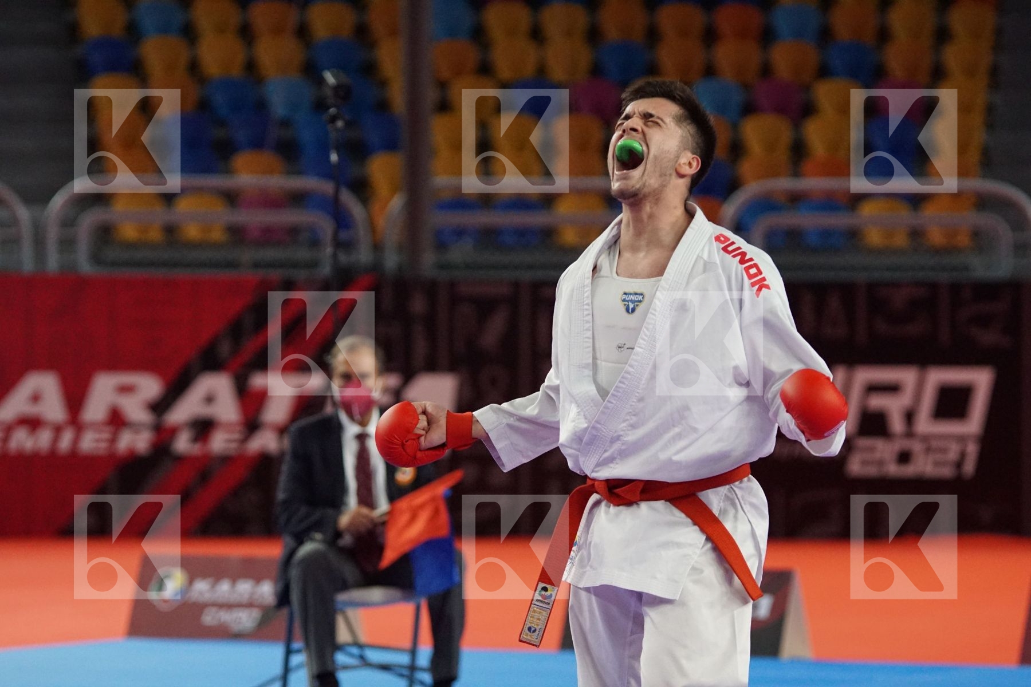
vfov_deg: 6.8
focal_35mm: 202
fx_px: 5799
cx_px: 516
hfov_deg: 10.2
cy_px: 344
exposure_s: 1/2000
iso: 3200
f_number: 2.8
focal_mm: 135
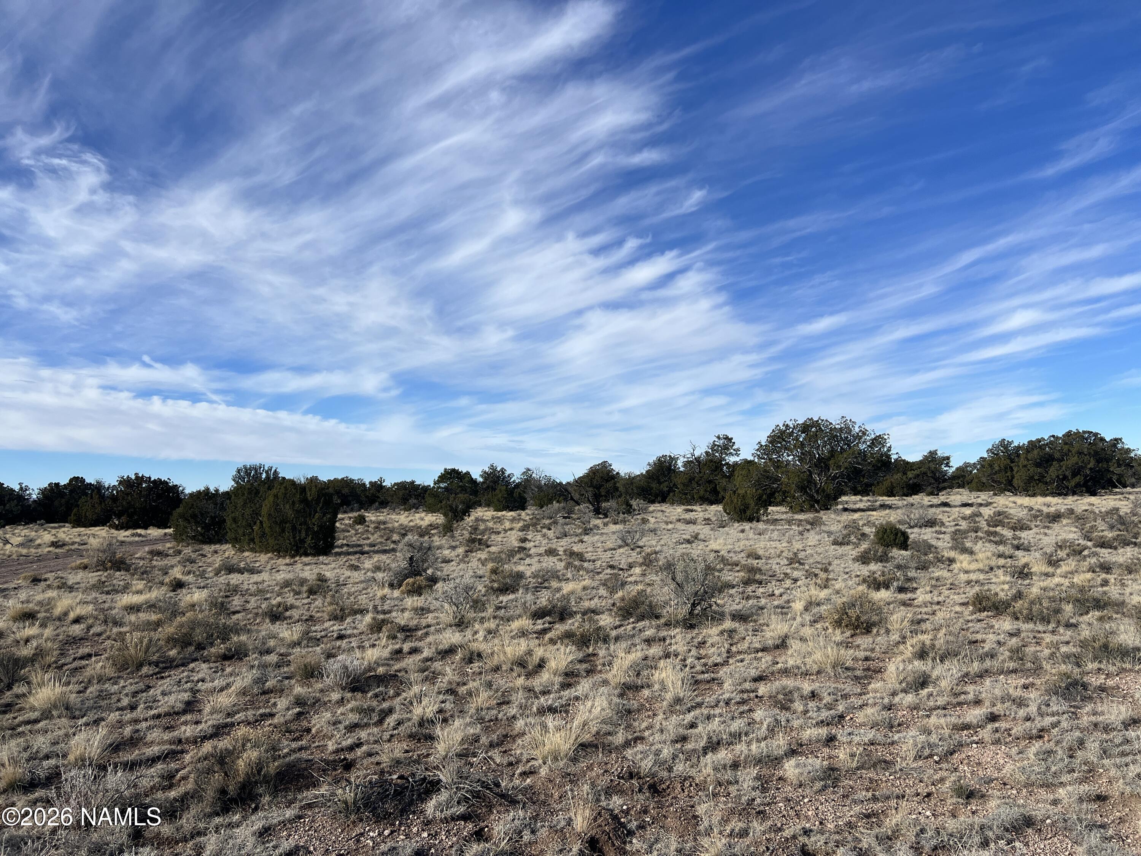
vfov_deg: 53.1
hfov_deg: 67.3
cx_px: 570
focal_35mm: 26
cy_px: 428
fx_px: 857
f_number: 1.5
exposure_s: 1/5319
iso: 50
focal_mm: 5.7
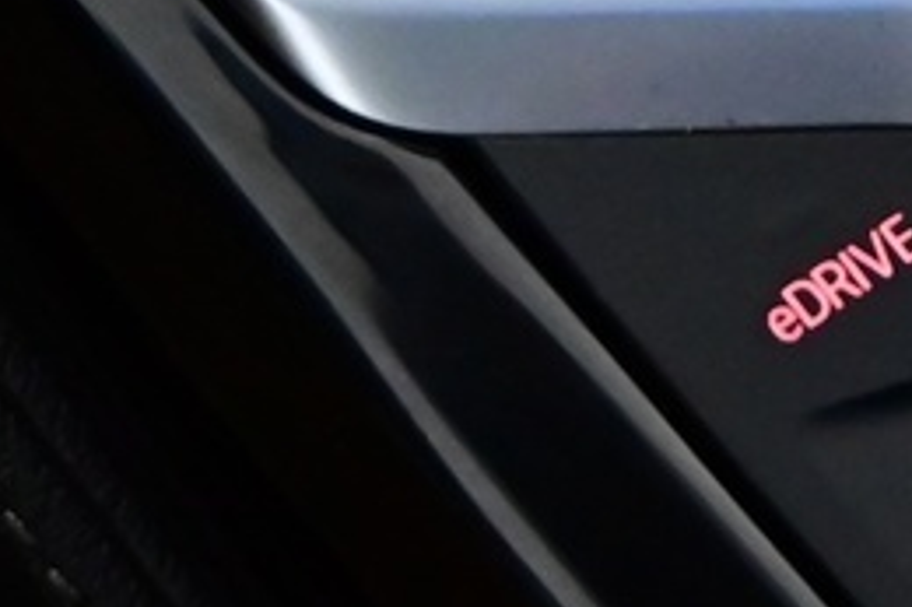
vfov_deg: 5.0
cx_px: 1340
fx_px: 6864
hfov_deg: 7.5
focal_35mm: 271
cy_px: -688
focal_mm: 29
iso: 3200
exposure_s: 1/25
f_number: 4.8
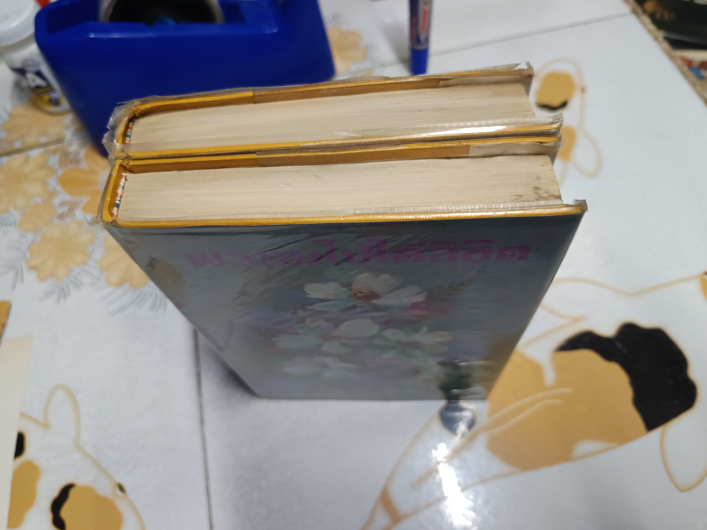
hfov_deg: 71.6
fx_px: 490
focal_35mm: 24
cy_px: 265
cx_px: 354
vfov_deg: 56.8
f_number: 1.7
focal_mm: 5.31
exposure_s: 1/33.3
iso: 1196
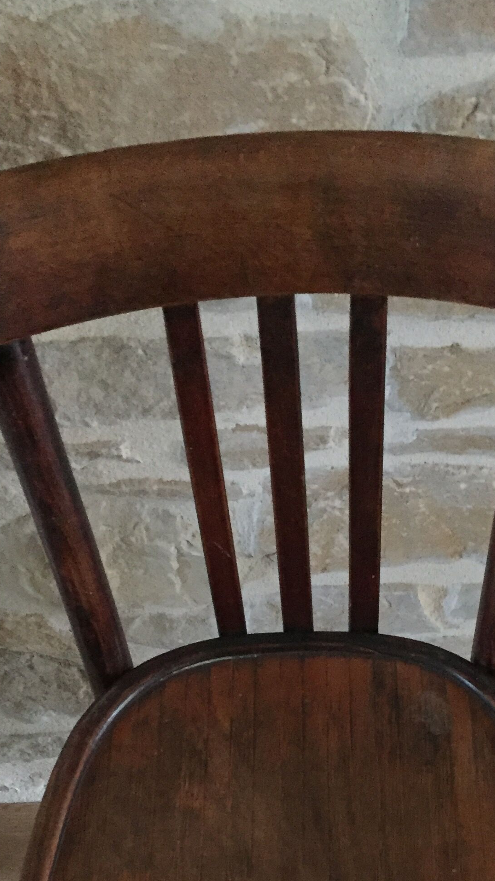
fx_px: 1237
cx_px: 316
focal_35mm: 53
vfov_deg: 37.5
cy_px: 728
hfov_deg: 22.6
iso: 640
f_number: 2.2
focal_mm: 4.15
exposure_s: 1/17
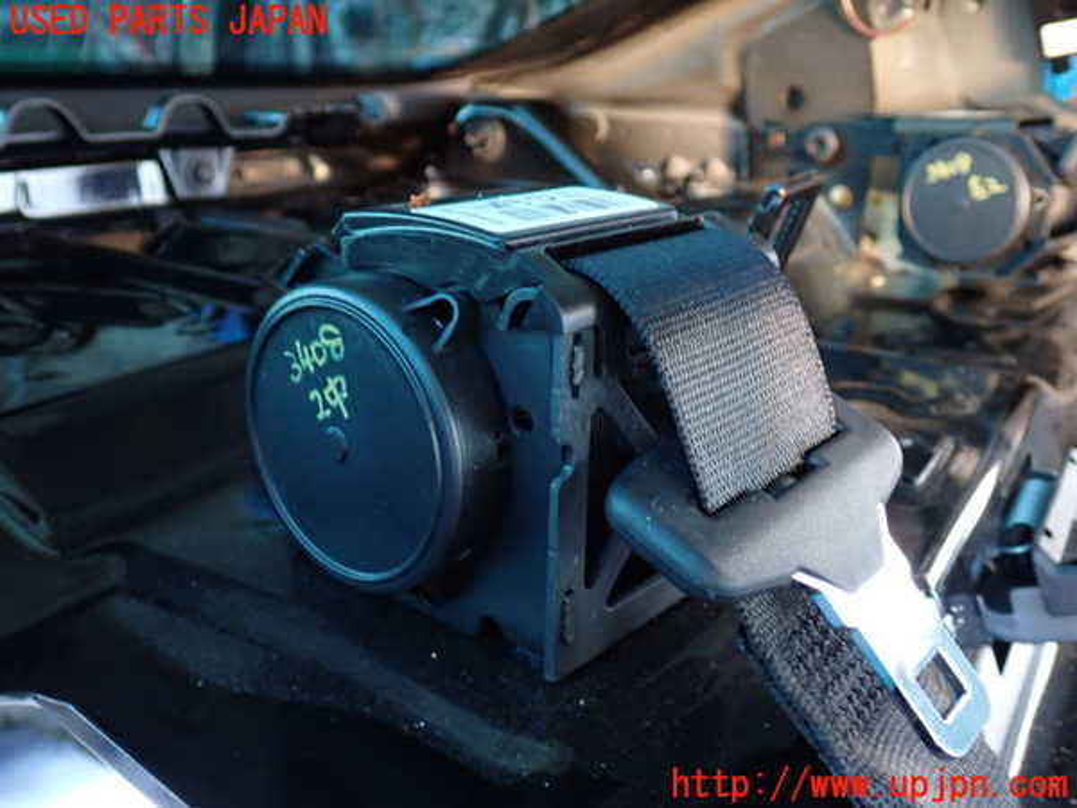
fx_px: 1120
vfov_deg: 39.7
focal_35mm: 36
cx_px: 538
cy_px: 404
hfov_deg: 51.4
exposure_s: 1/10
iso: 800
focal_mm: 6.37
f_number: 2.5
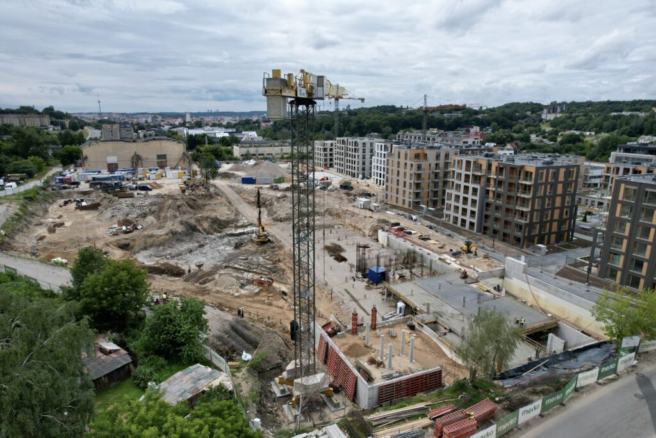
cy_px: 219
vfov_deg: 57.2
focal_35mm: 22
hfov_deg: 78.6
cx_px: 328
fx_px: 401
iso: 120
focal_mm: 8.38
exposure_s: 1/1250
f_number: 2.8
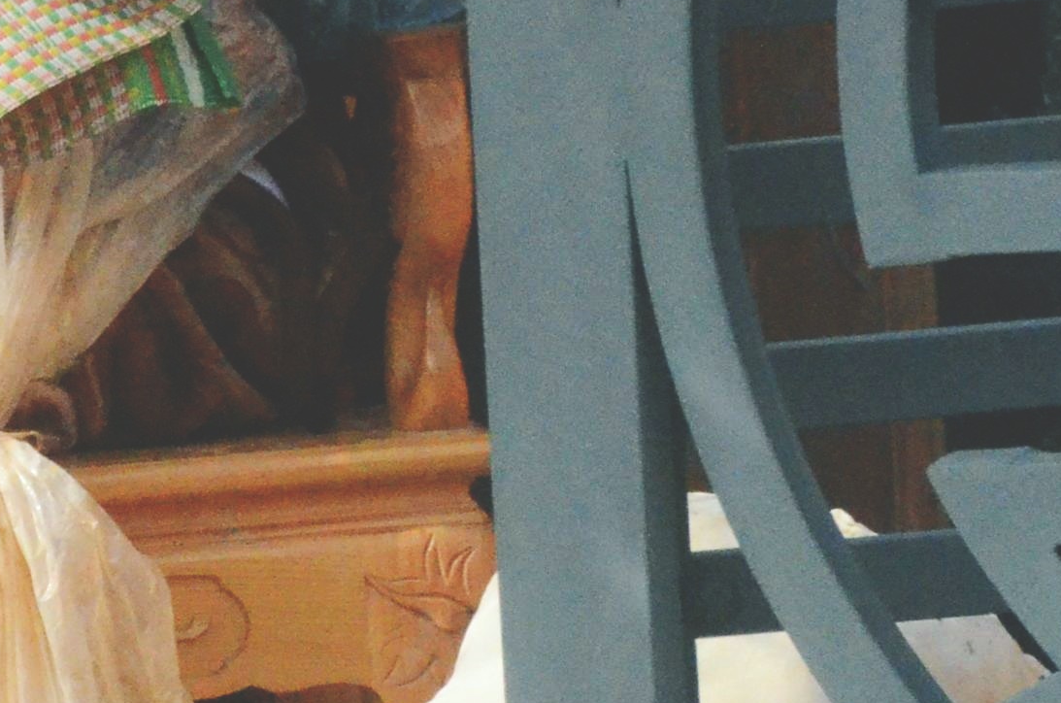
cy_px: 901
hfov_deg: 2.5
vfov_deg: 1.7
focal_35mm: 825
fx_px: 24265
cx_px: -870
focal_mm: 122
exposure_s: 1/2000
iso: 3200
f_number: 11
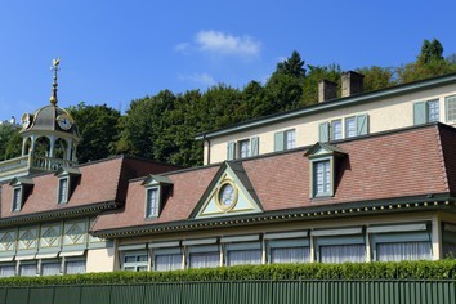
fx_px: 722
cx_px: 261
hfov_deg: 35.0
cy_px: 165
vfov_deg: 23.8
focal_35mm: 57
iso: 200
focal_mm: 48
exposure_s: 1/160
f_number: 14
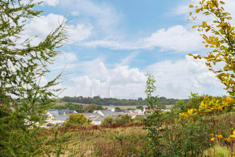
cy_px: 78
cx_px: 118
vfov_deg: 13.0
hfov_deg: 19.5
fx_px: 685
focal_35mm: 105
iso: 320
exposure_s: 1/400
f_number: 9
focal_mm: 70
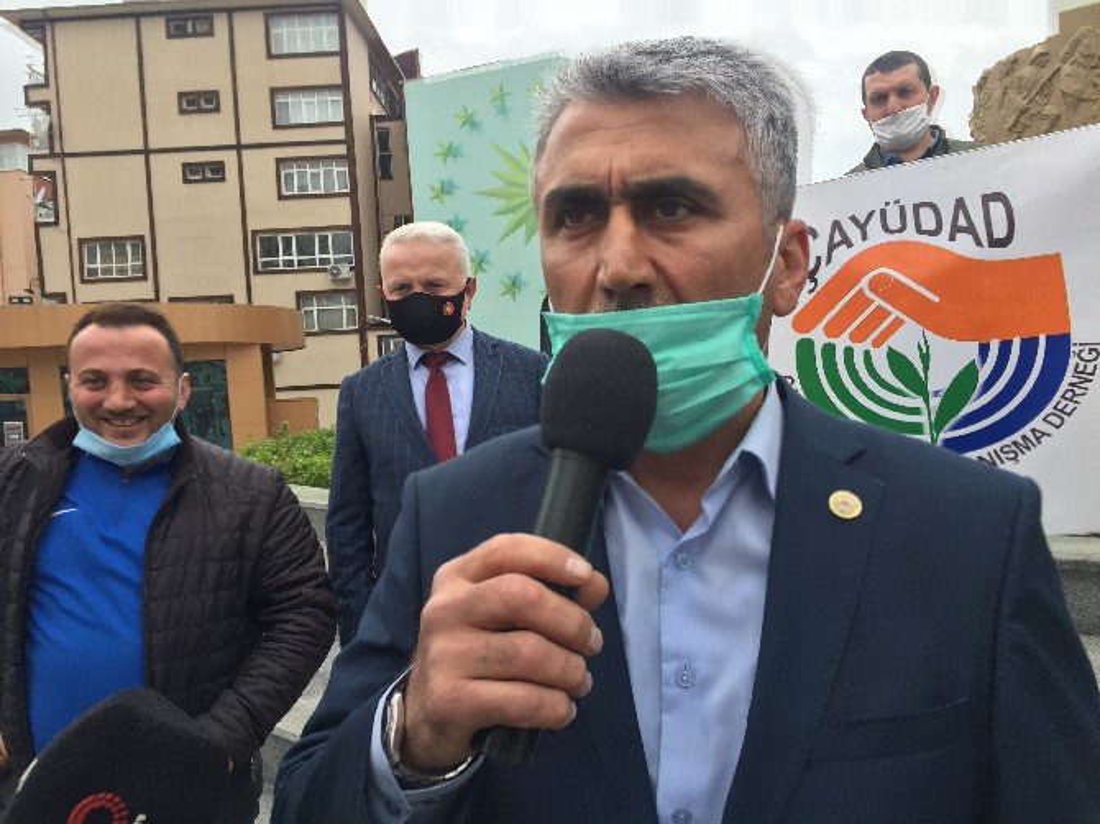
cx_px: 550
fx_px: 921
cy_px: 412
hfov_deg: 61.7
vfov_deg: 48.2
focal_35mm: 29
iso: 32
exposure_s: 1/608
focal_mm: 4.15
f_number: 2.2
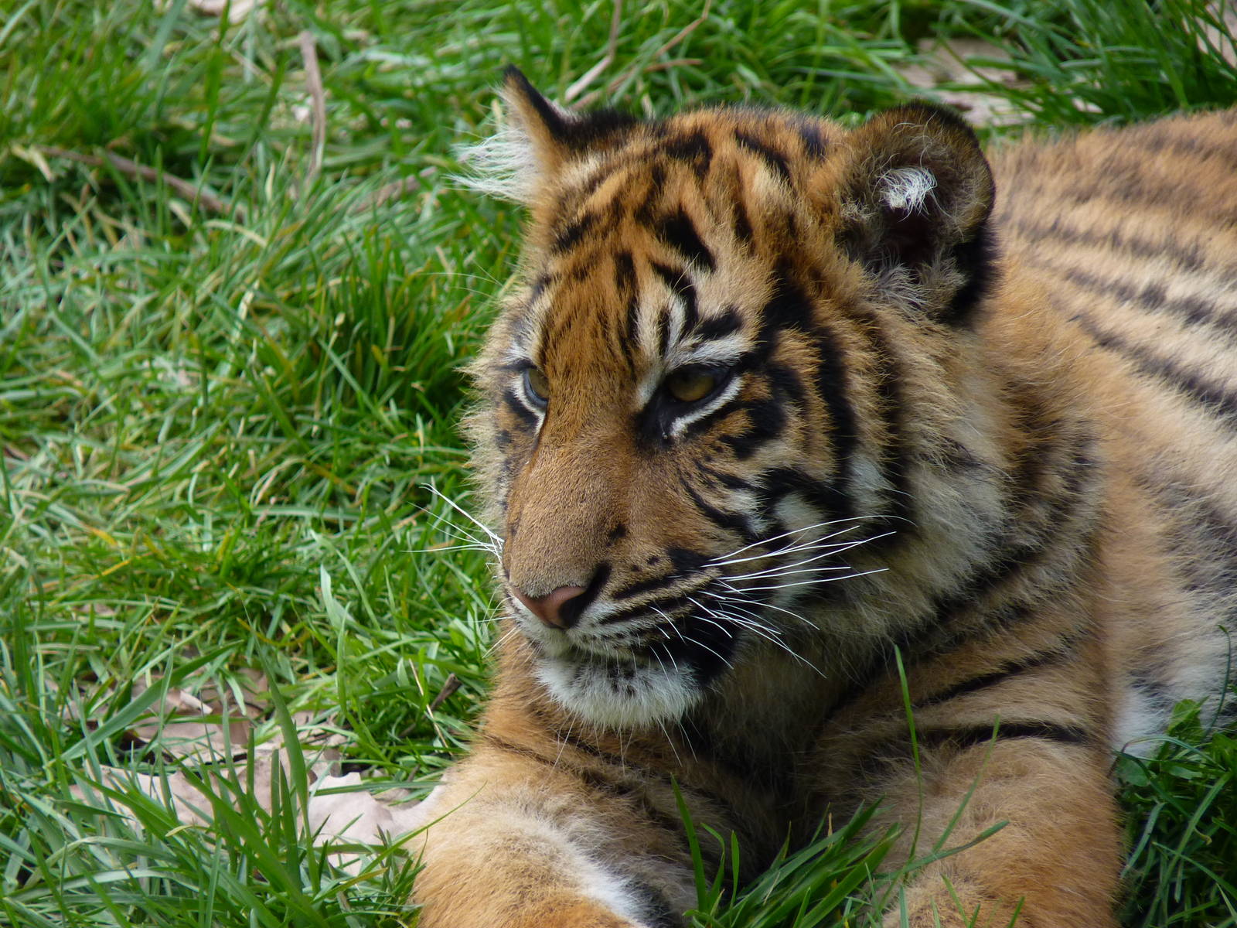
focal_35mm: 486
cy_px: 464
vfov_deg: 3.1
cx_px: 618
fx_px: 17367
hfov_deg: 4.1
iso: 160
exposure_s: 1/125
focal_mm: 86.4
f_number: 4.4
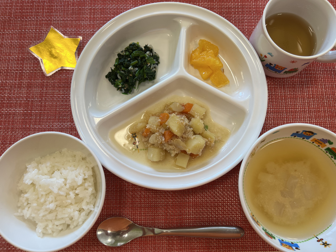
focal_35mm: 26
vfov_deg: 53.1
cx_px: 168
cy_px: 126
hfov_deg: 67.3
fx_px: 252
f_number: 1.5
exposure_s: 1/143
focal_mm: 5.7
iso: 32
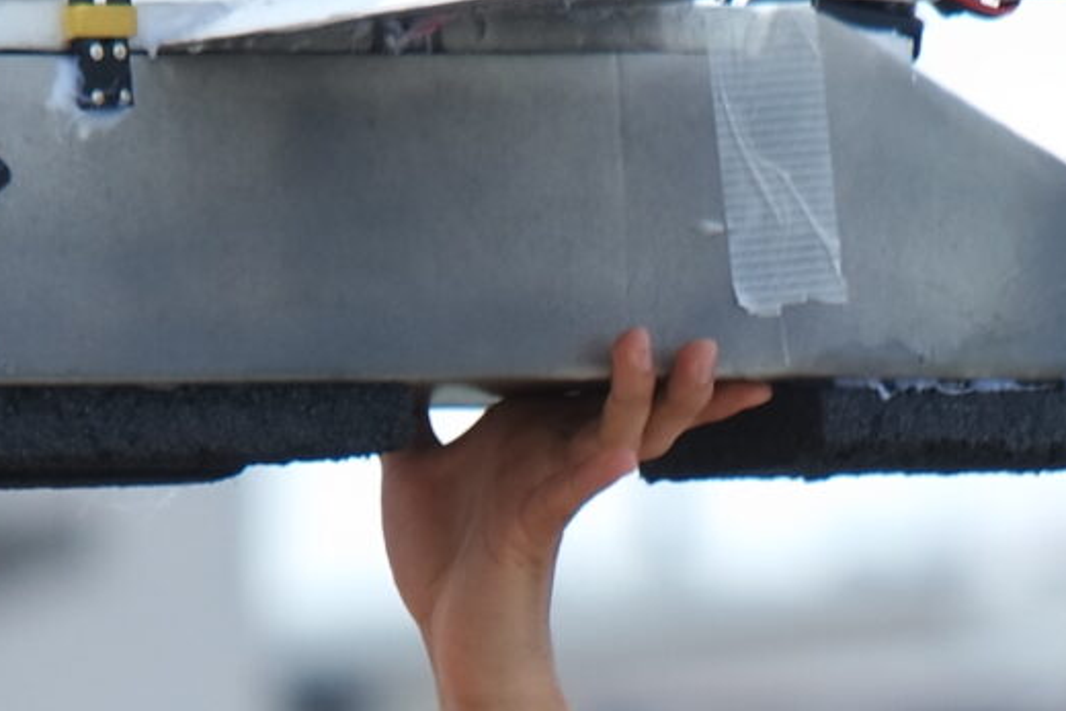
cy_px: 804
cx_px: 826
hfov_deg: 1.4
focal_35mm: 1515
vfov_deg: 0.9
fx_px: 44871
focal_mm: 200
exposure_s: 1/400
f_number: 5.6
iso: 200
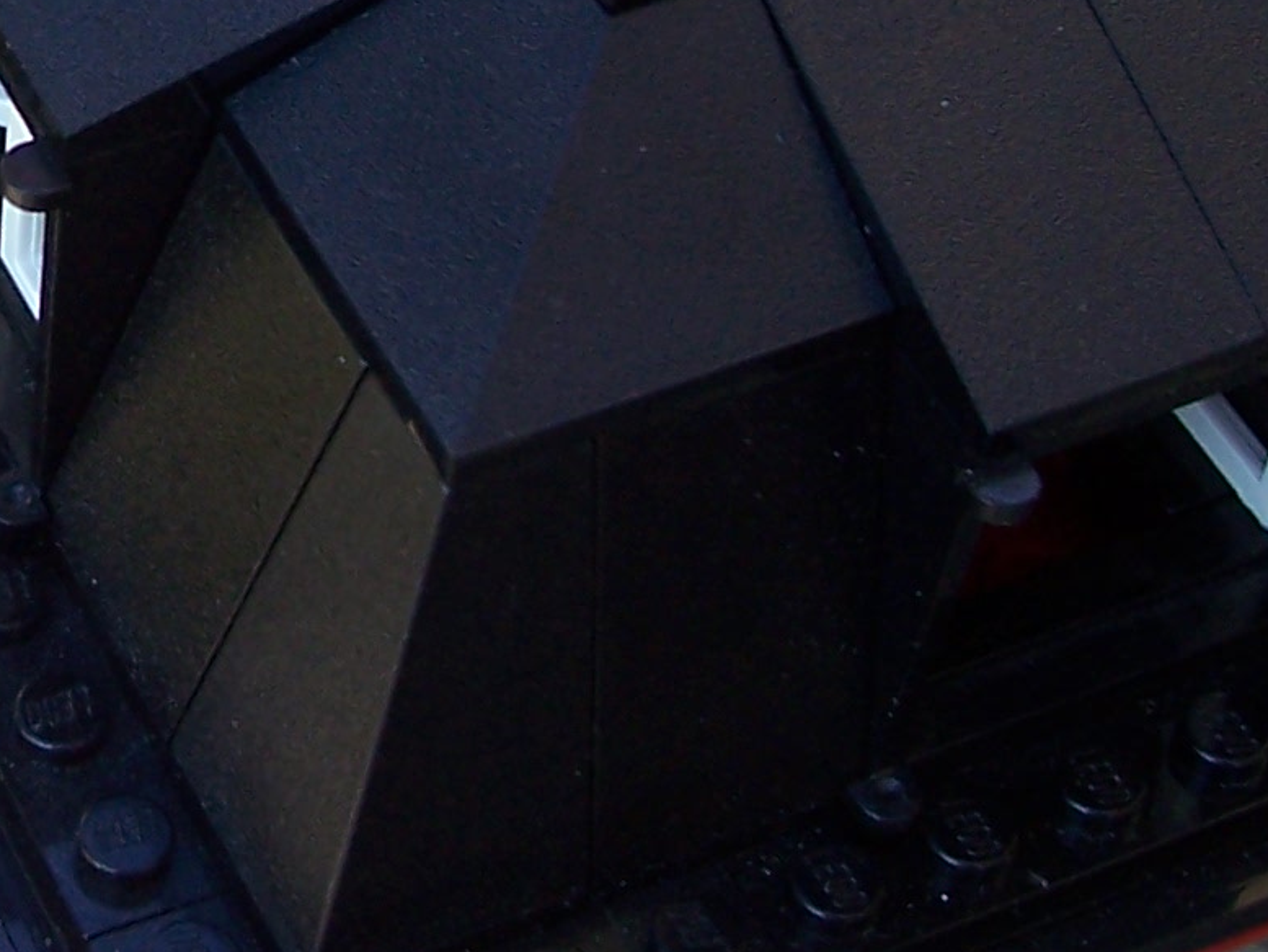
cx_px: -188
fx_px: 4103
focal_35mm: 112
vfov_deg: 12.9
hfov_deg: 16.9
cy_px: -139
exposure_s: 1/250
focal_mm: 5.6
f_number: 2.7
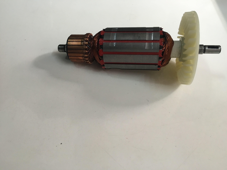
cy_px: 85
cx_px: 114
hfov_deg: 61.7
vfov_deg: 48.2
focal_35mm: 29
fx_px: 190
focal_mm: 4.15
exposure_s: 1/33
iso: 125
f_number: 2.2
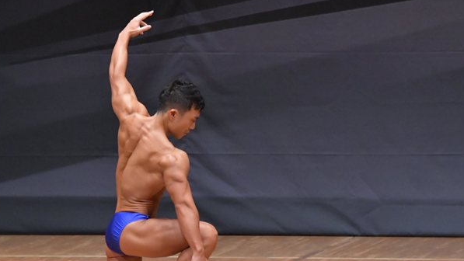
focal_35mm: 408
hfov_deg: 5.3
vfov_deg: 3.0
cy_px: 158
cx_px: 190
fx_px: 5020
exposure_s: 1/400
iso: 6400
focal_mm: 200
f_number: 5.6
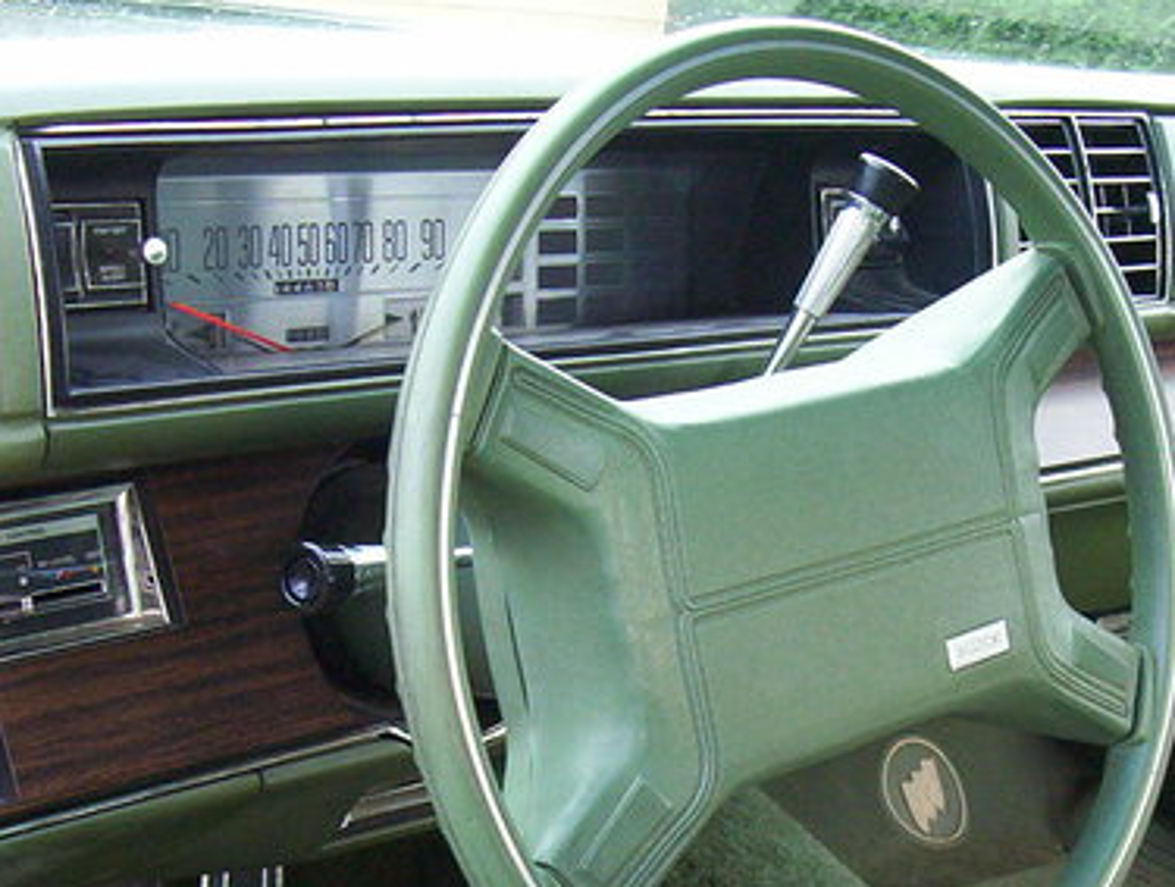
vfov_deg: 20.0
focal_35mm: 73
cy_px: 718
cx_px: 692
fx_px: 2483
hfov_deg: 26.6
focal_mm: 5.77
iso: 200
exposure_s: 1/83.6
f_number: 2.73
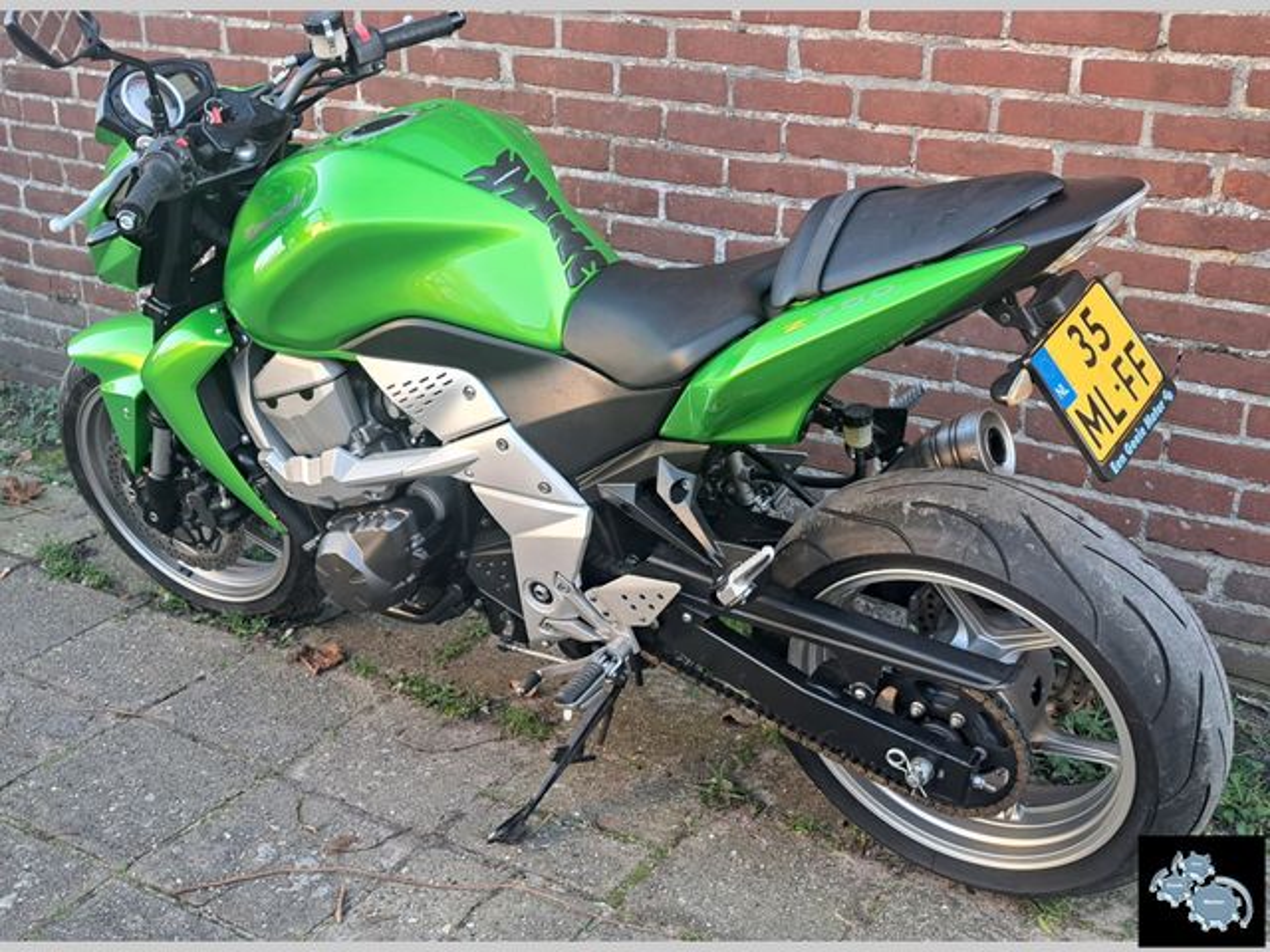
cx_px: 635
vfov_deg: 56.8
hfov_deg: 71.6
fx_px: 881
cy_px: 476
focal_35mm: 24
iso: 64
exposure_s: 1/50
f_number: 1.8
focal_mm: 5.23
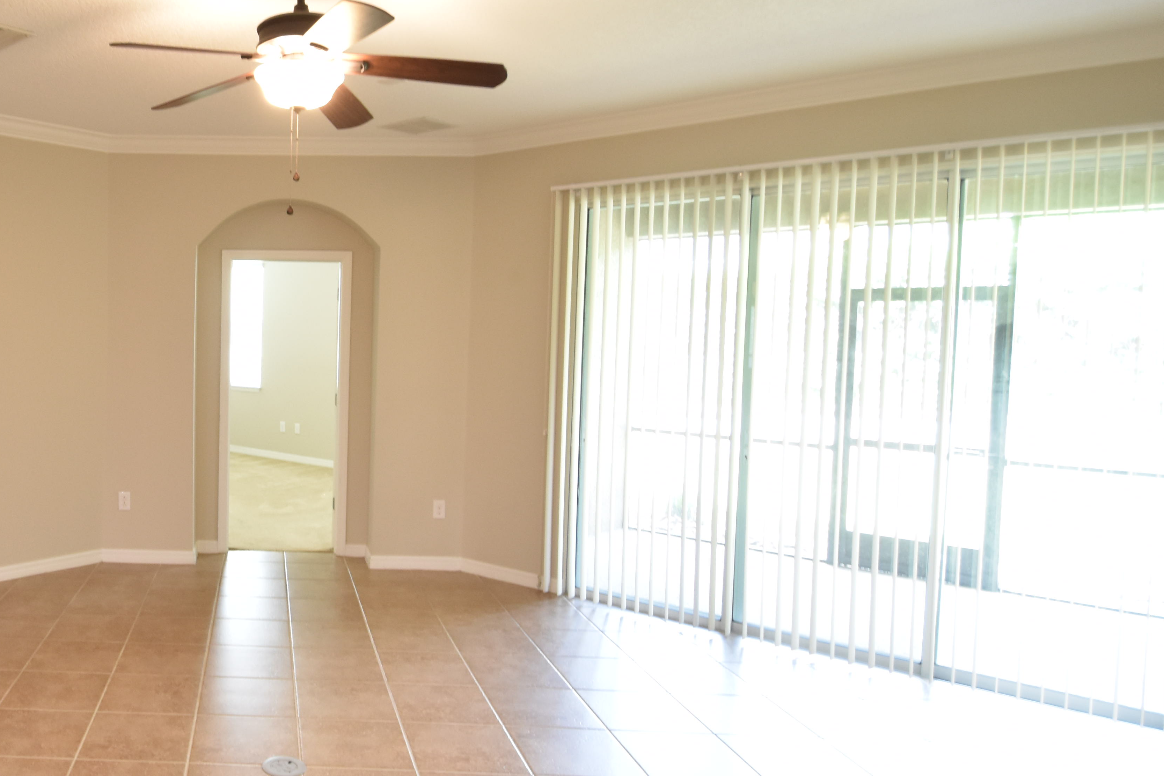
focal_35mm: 27
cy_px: 368
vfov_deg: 47.9
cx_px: 227
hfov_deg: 61.6
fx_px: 873
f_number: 3.5
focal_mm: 10
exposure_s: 1/20
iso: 800
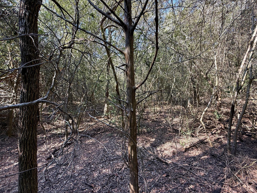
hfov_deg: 98.1
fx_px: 111
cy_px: 101
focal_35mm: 15
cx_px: 136
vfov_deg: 81.7
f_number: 2.2
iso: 80
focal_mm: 2.22
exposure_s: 1/99
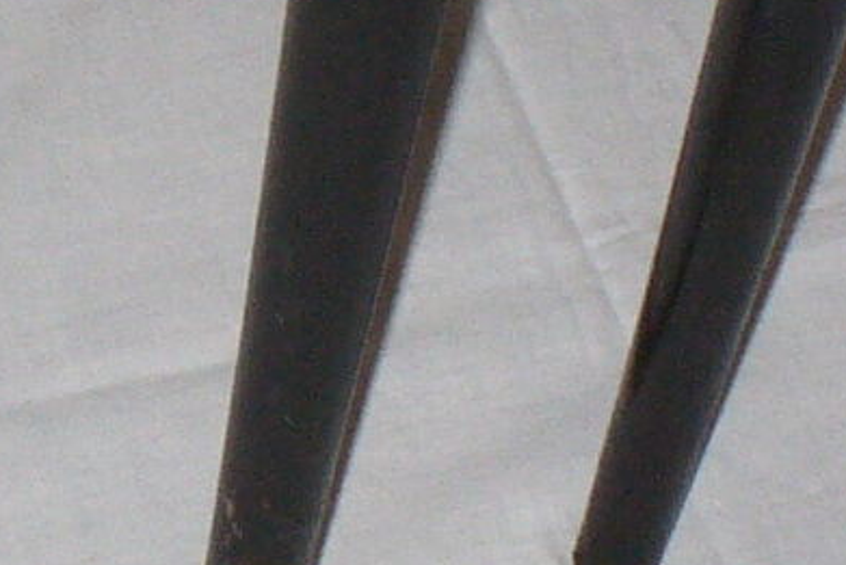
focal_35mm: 252
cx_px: -128
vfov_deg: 5.5
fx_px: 5924
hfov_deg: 8.1
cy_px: 175
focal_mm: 6.1
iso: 125
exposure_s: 1/30
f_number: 2.8
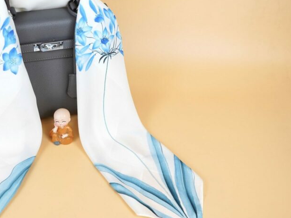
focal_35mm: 56
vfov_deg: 26.1
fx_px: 471
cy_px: 109
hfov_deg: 33.4
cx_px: 59
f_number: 3.5
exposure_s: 1/400
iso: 400
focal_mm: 35
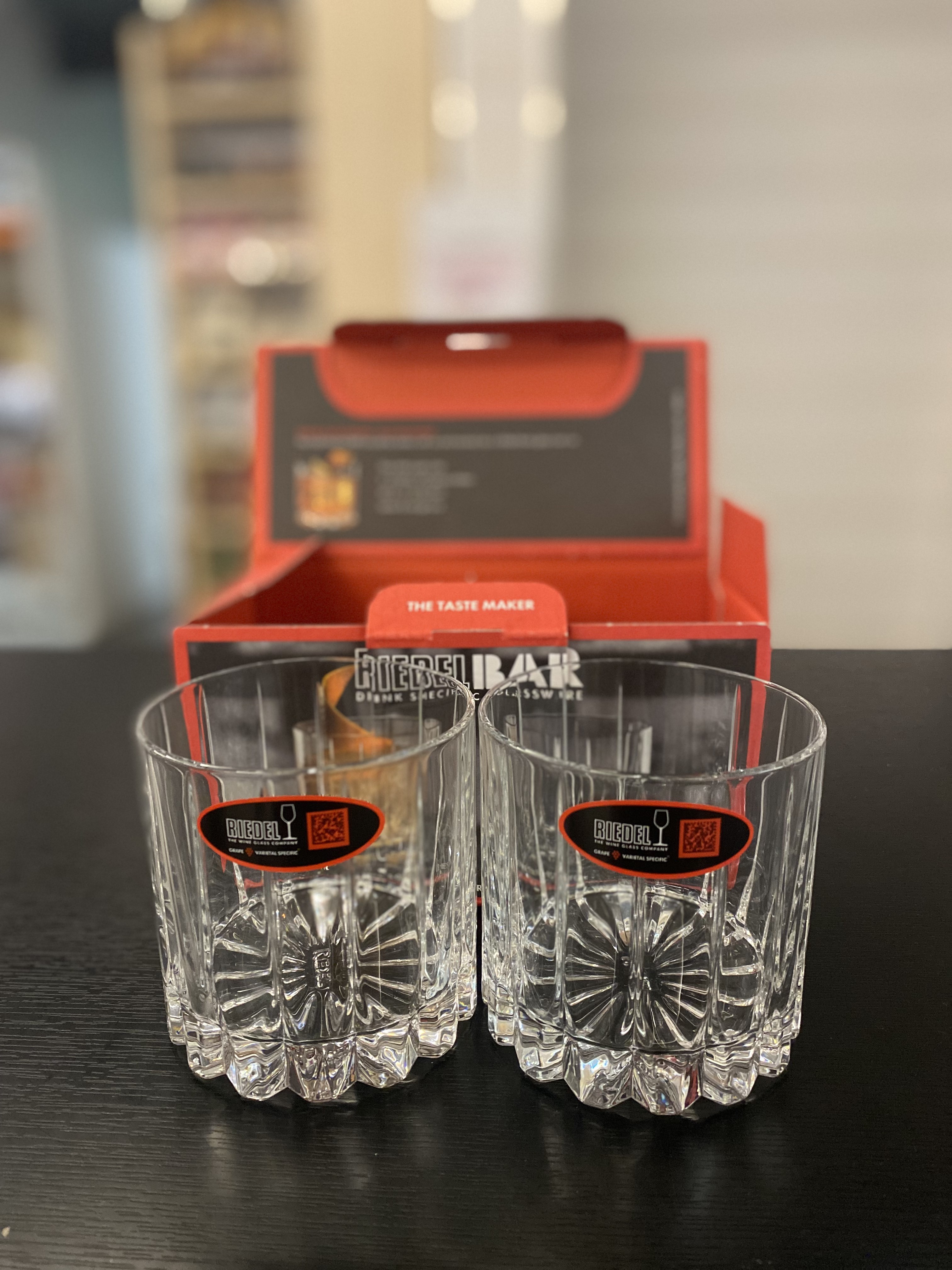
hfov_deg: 53.1
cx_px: 476
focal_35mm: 26
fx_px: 953
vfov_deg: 67.3
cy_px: 635
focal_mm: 4.25
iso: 500
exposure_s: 1/33
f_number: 1.8
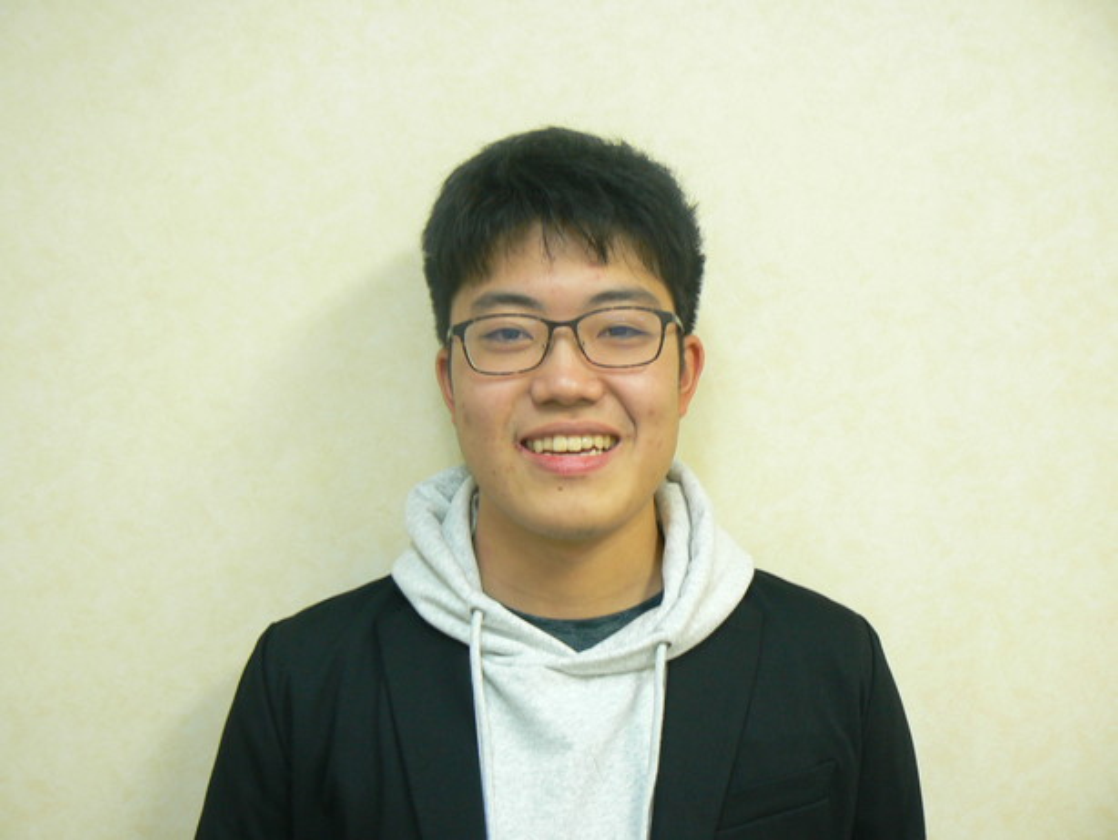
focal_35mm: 36
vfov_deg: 39.7
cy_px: 420
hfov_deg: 51.3
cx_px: 559
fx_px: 1163
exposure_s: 1/13
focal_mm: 6
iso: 80
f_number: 2.8
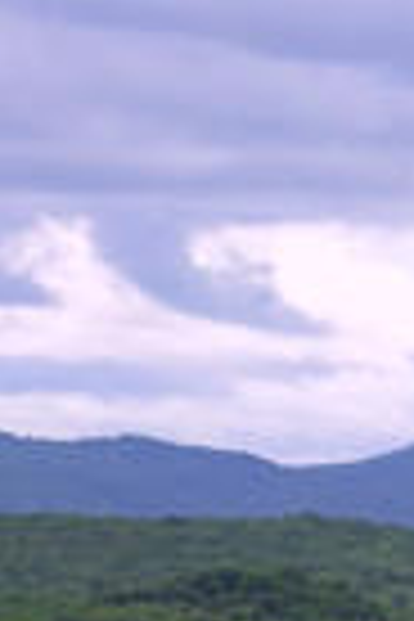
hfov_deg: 2.6
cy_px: 580
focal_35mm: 517
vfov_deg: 4.0
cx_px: 1838
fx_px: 8920
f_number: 8
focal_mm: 55
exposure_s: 1/250
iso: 100
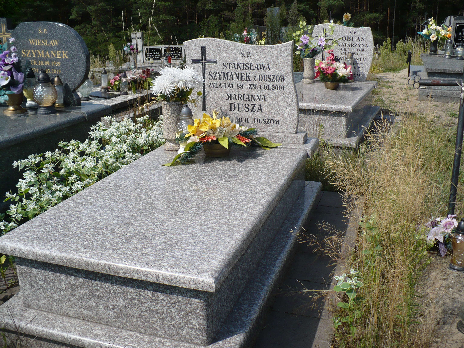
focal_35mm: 37
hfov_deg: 50.1
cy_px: 174
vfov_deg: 38.7
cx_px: 232
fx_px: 496
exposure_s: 1/250
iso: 100
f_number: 8
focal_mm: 6.1
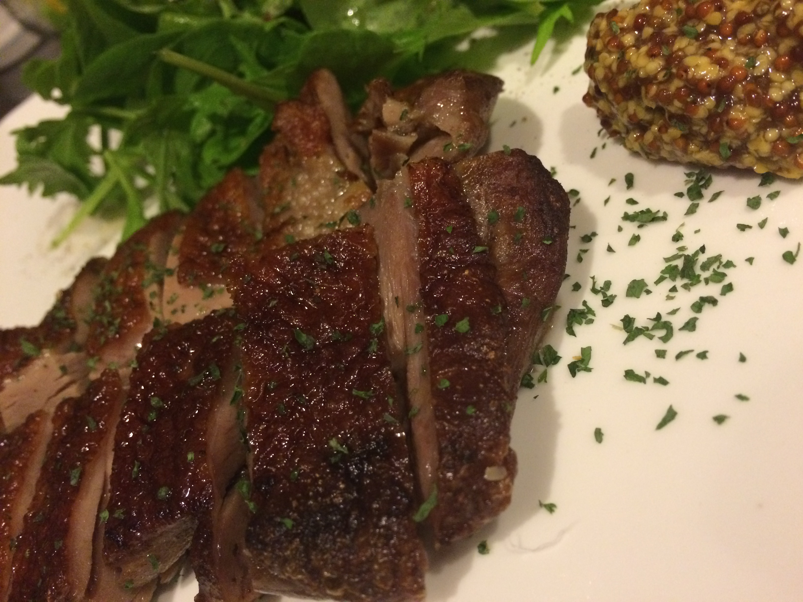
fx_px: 673
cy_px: 301
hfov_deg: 61.7
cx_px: 402
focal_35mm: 29
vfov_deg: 48.2
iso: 320
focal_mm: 4.15
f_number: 2.2
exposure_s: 1/30
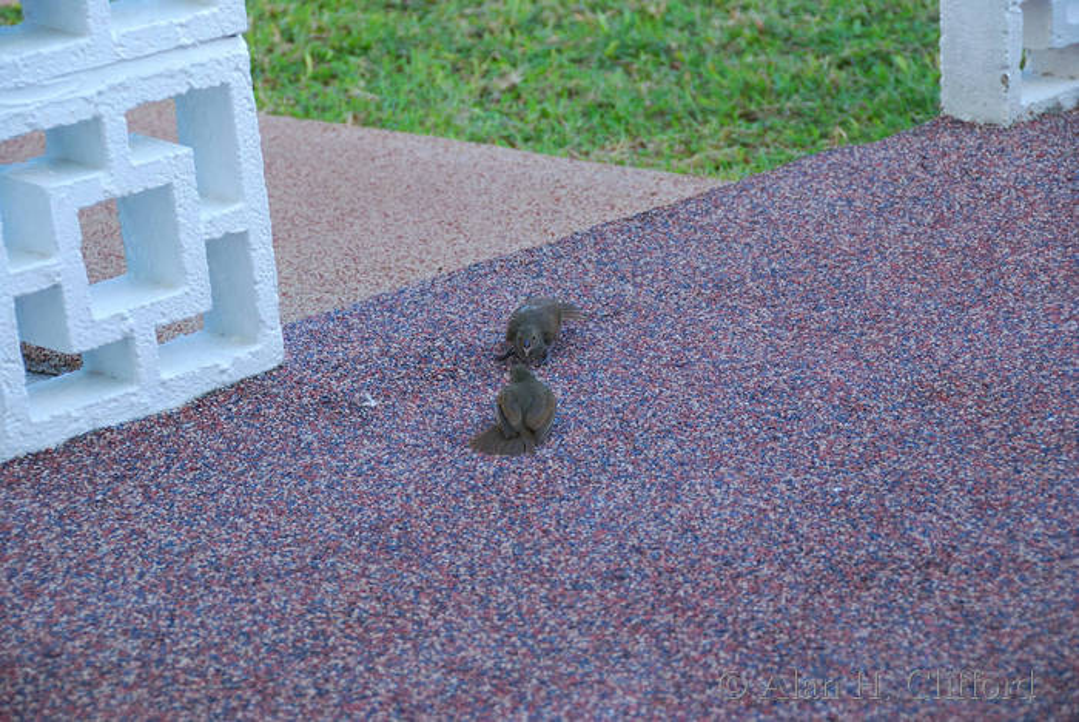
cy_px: 361
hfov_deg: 18.2
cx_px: 540
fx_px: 3375
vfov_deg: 12.2
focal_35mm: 112
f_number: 5.3
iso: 720
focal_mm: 75
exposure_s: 1/400
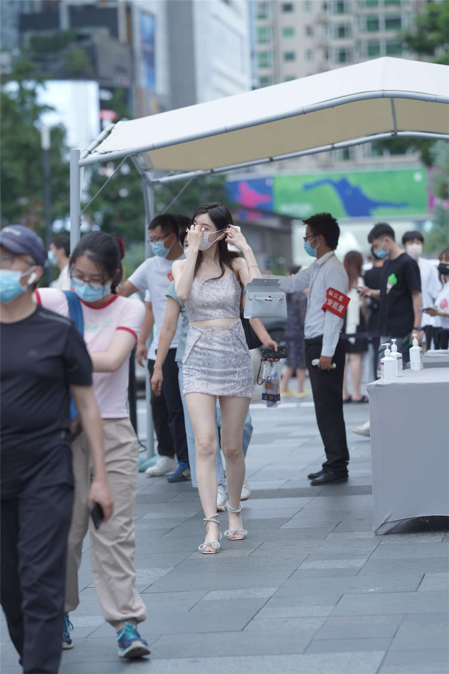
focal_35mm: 135
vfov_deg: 15.2
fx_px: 2525
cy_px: 337
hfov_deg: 10.2
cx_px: 224
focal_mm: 135
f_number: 3.2
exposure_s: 1/500
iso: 500
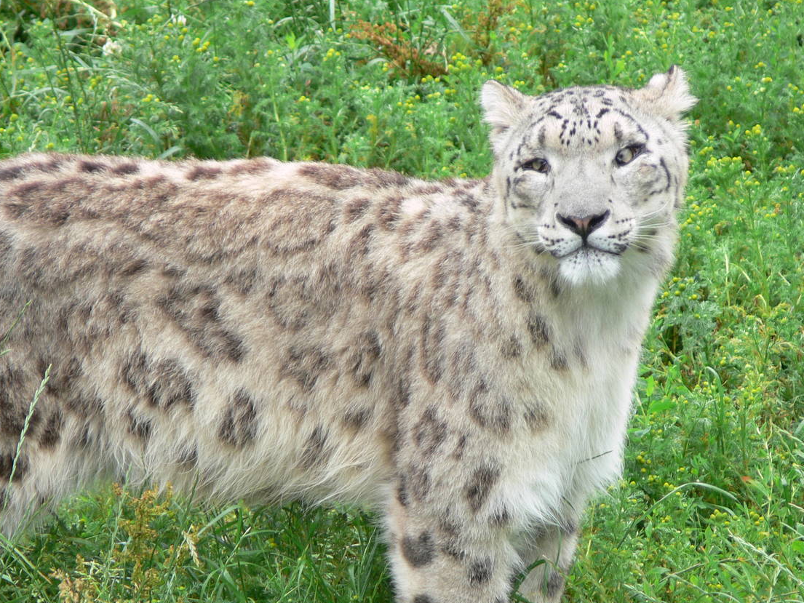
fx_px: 14123
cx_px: 397
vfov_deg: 2.4
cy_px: 375
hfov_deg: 3.3
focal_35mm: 608
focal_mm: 88.8
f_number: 4
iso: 80
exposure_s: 1/80
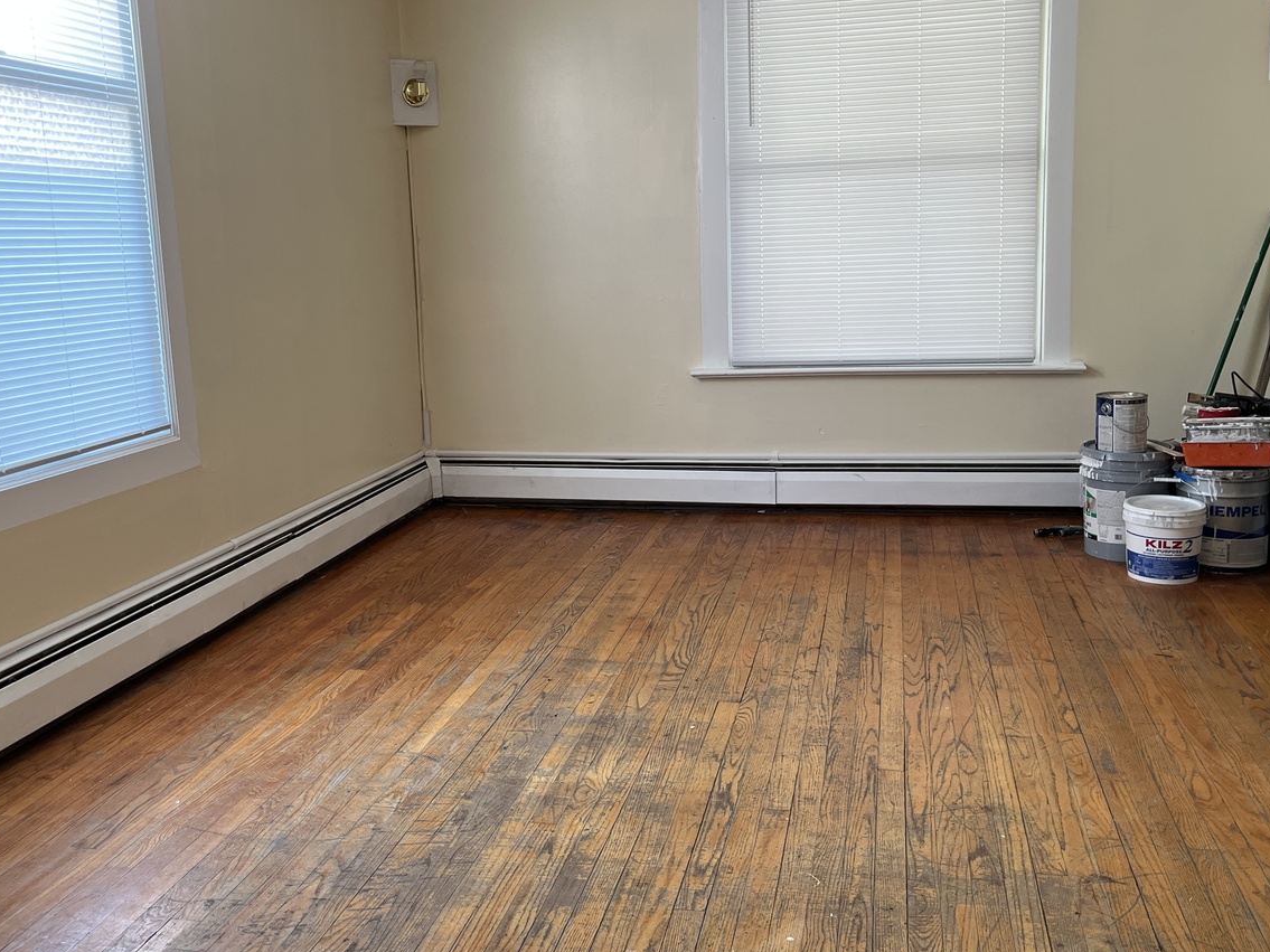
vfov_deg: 42.8
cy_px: 406
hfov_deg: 55.3
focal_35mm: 33
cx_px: 668
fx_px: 1211
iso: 125
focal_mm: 5.1
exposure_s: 1/121
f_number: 1.6
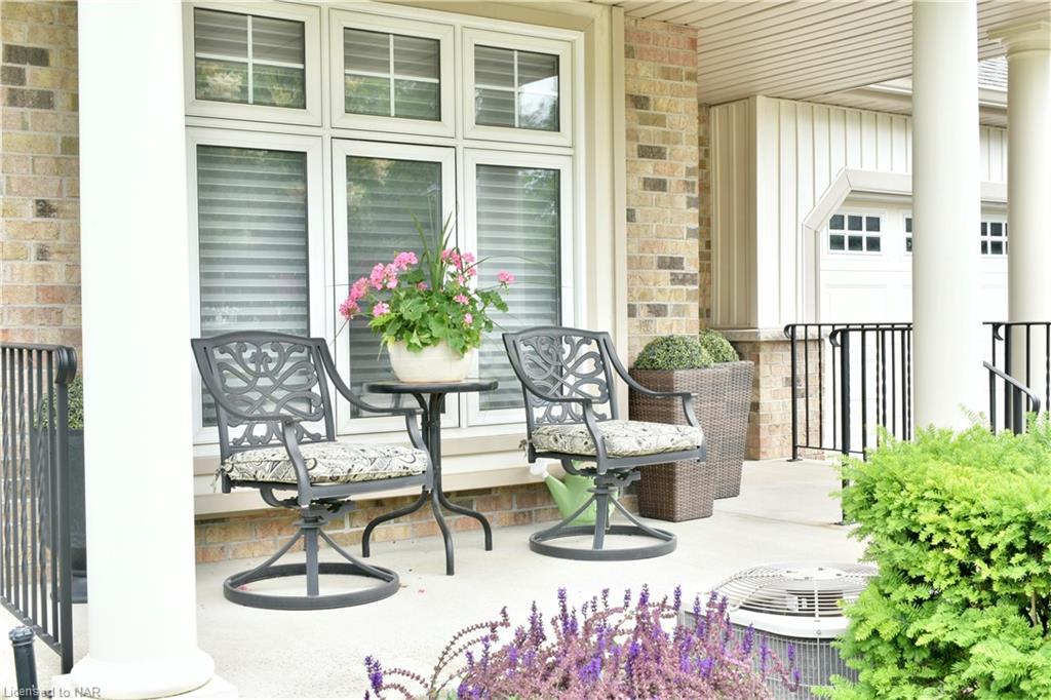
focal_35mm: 40
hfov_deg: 47.9
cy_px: 350
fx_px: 1182
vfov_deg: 33.0
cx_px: 526
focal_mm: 27
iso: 100
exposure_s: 1/8
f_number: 14
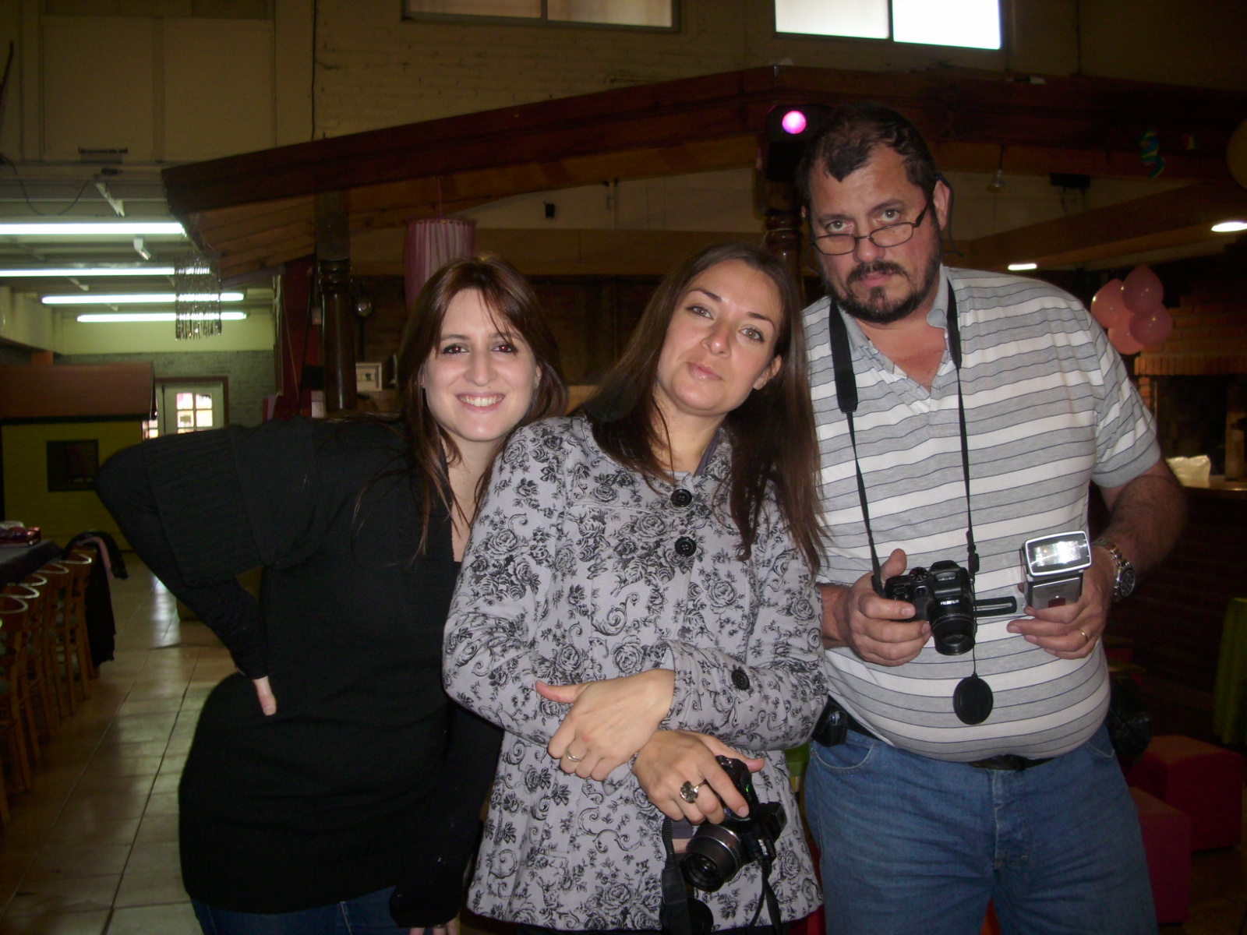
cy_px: 468
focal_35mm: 31
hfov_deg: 58.4
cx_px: 624
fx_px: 1117
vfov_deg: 45.4
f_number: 2.8
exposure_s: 1/30
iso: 100
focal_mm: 6.2
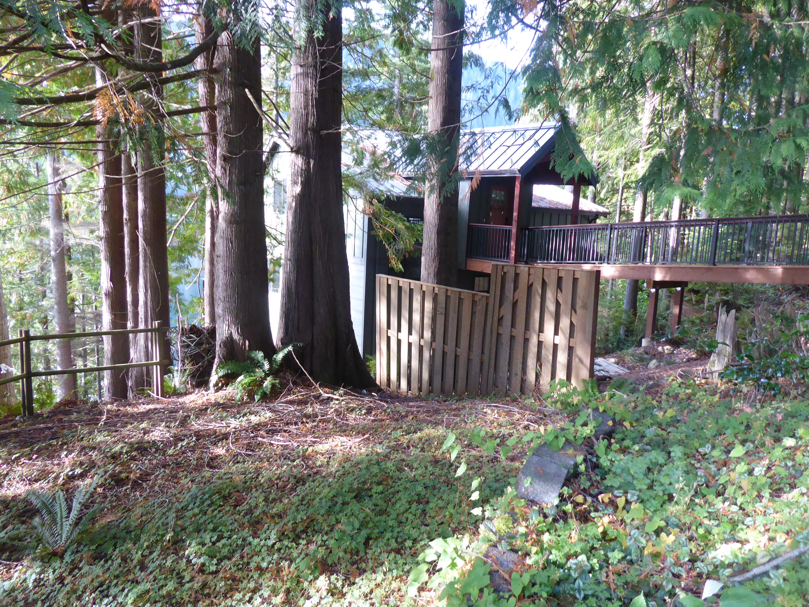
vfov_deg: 51.3
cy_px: 314
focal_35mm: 27
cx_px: 422
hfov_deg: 65.3
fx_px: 631
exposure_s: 1/125
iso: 500
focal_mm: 4.3
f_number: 3.3
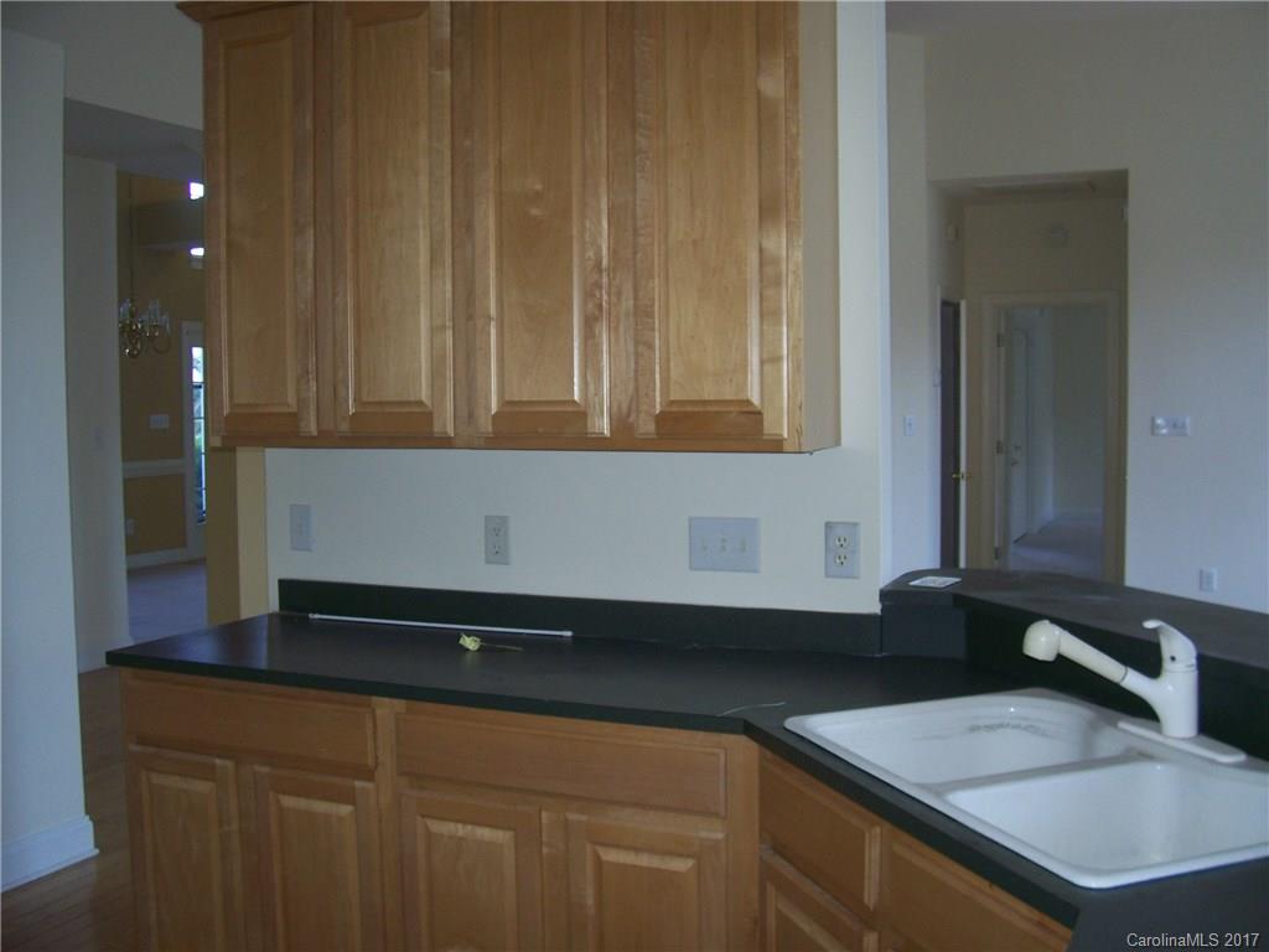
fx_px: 1246
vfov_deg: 41.8
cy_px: 476
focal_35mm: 34
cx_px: 634
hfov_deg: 54.0
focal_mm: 5.6
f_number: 2.7
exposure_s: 1/60
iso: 80
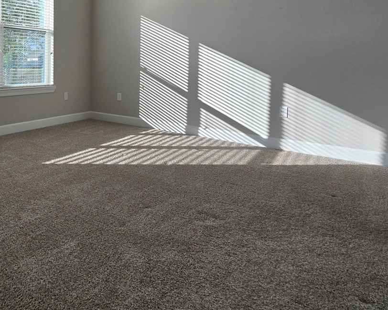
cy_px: 72
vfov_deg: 53.8
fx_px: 287
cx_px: 92
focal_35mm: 25
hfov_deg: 63.6
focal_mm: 2.2
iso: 50
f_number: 2.2
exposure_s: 1/617
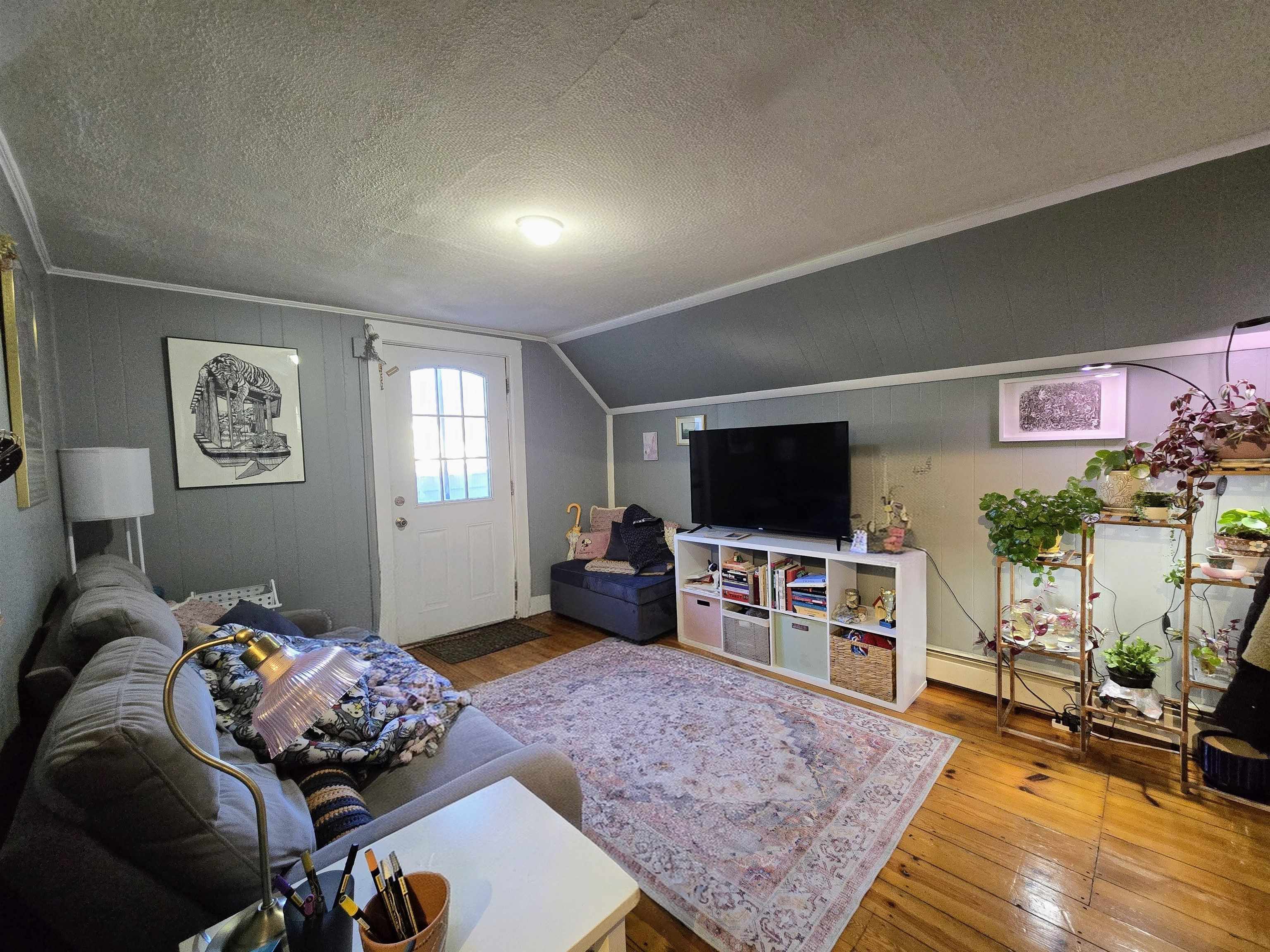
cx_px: 635
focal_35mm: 13
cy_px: 476
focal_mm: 2.2
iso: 640
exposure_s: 1/60
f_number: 2.2
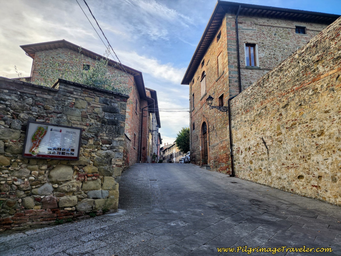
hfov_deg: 73.9
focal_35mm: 23
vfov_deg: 58.9
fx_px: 227
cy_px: 128
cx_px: 170
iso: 12
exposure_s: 1/227
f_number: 1.8
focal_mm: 6.4
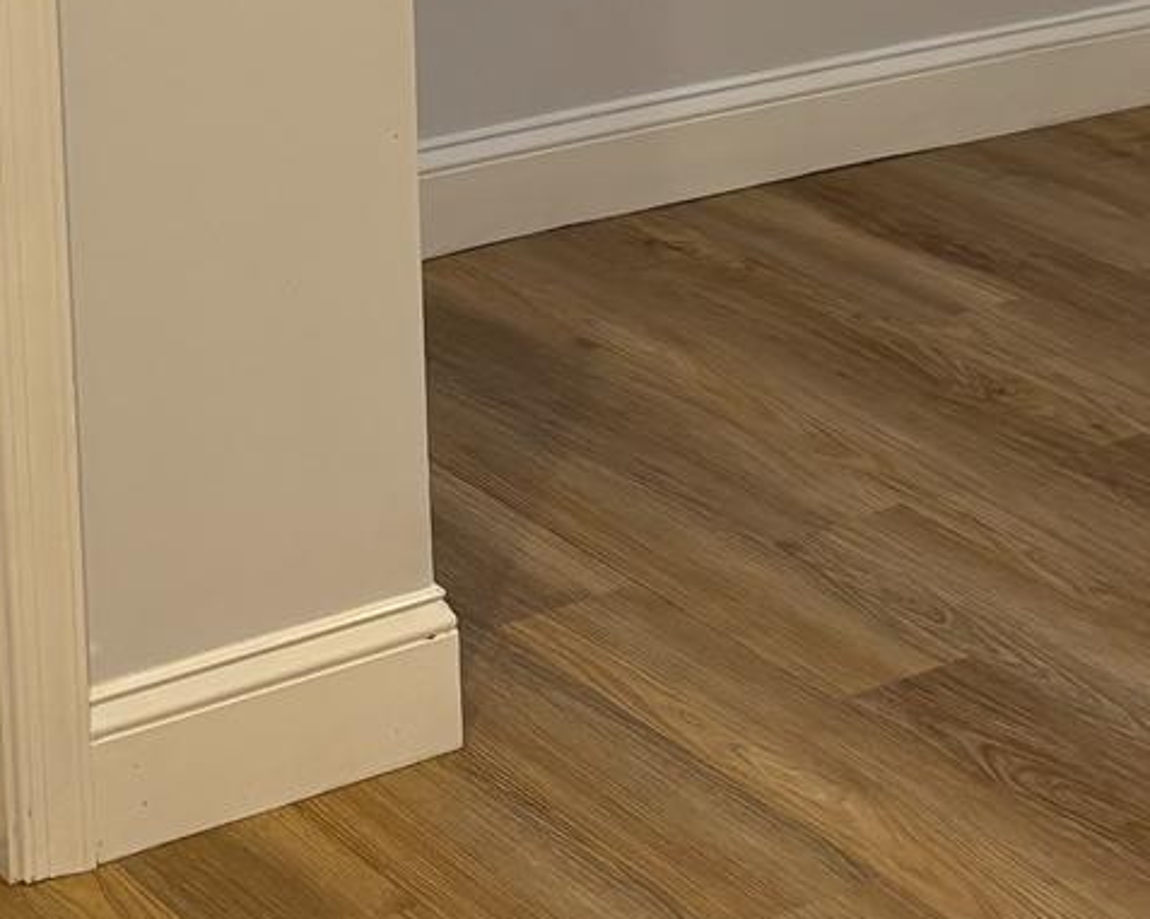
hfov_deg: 17.6
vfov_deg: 13.6
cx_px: 591
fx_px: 3708
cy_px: -299
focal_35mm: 109
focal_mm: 5.96
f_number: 1.6
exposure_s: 1/120
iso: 125
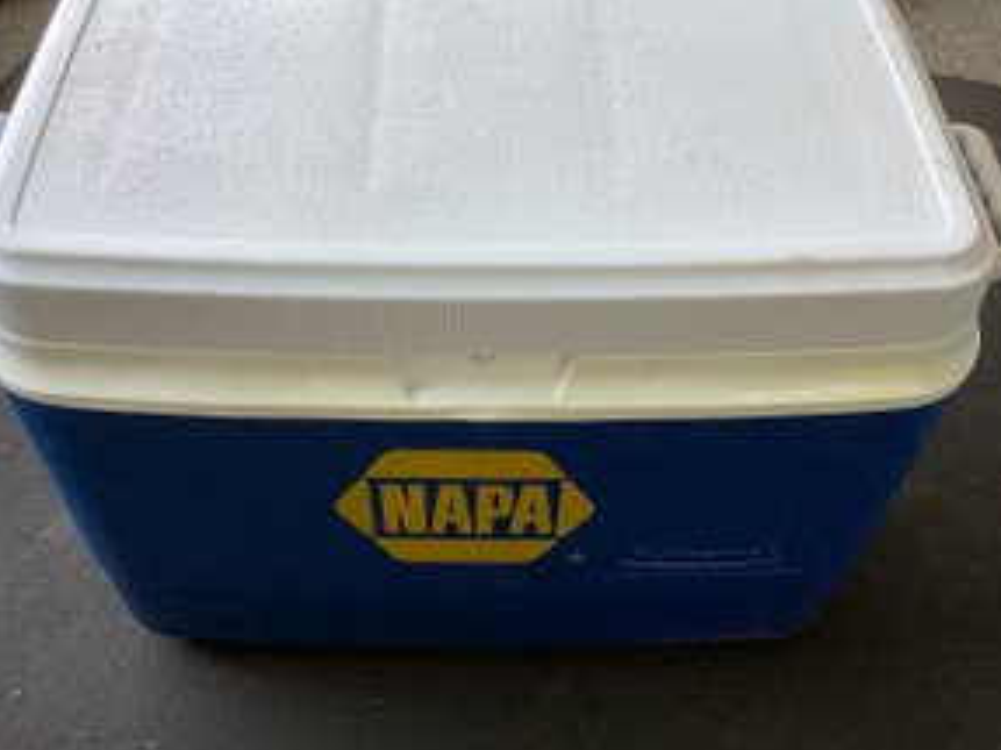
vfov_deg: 38.6
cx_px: 480
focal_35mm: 37
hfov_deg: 50.1
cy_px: 361
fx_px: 1069
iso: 64
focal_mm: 3.3
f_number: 2.4
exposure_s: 1/120
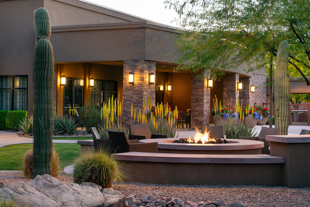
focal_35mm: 70
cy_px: 104
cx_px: 155
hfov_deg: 28.8
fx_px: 603
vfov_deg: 19.5
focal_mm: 70
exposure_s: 1/20
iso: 400
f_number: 5.6
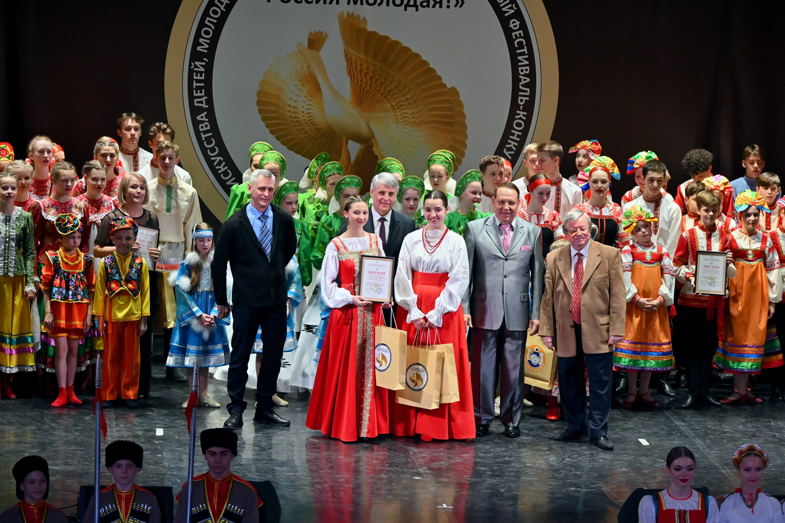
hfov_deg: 14.7
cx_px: 392
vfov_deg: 9.8
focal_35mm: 140
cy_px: 262
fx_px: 3042
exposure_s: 1/180
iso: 800
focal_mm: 93
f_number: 5.6
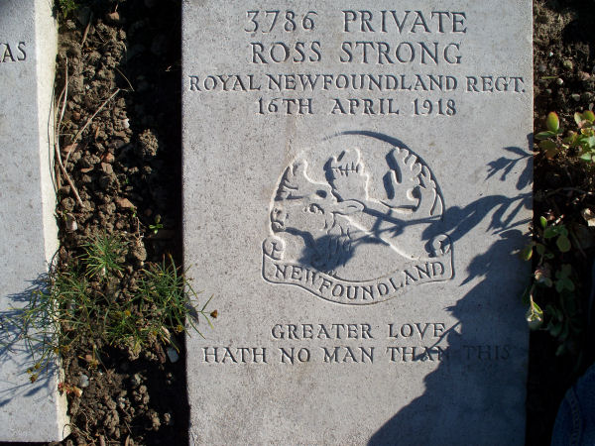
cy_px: 223
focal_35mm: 36
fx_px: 619
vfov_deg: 39.7
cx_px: 298
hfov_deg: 51.4
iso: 64
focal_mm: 7.54
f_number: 5
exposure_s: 1/400
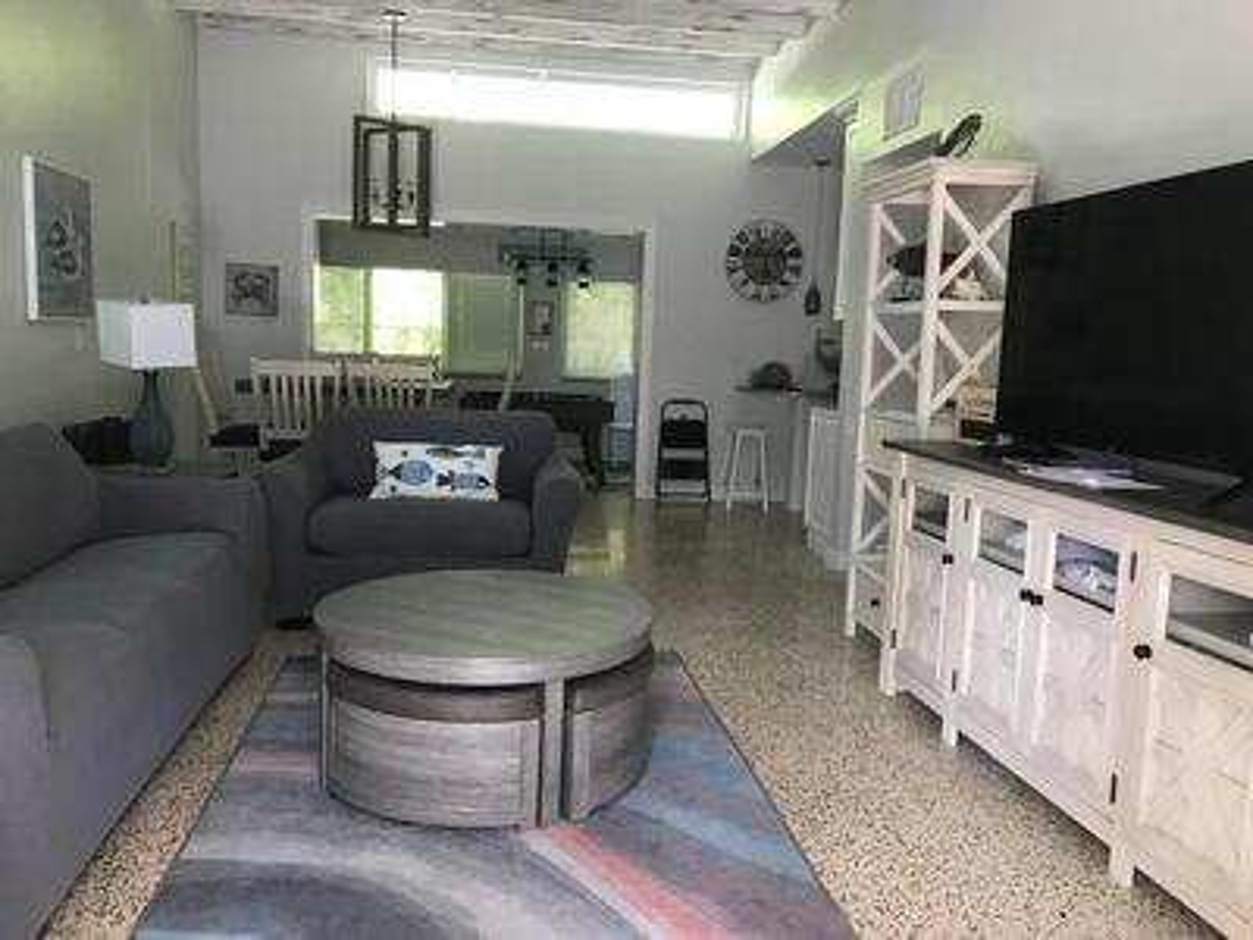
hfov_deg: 63.4
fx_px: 1014
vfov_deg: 49.7
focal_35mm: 28
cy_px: 470
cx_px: 626
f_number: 1.8
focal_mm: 3.99
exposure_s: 1/23
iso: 40
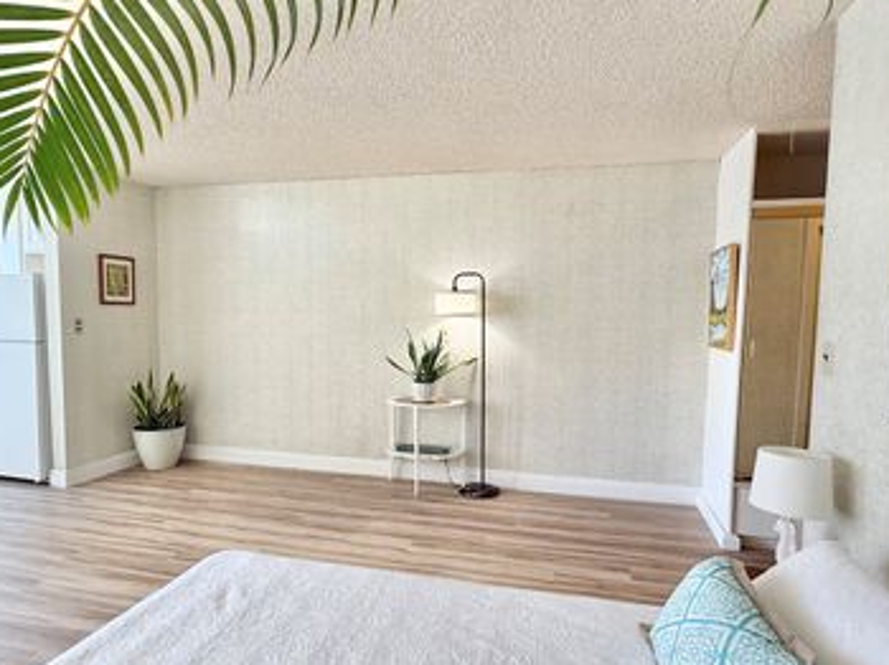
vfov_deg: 65.8
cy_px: 353
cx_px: 457
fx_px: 513
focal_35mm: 20
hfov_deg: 81.8
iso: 125
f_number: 2.2
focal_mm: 2.22
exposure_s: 1/120
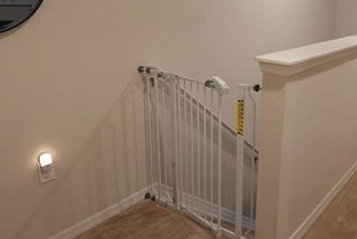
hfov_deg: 53.7
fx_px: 347
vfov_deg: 37.7
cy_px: 90
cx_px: 227
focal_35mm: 35
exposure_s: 1/160
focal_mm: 11
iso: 1250
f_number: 3.2
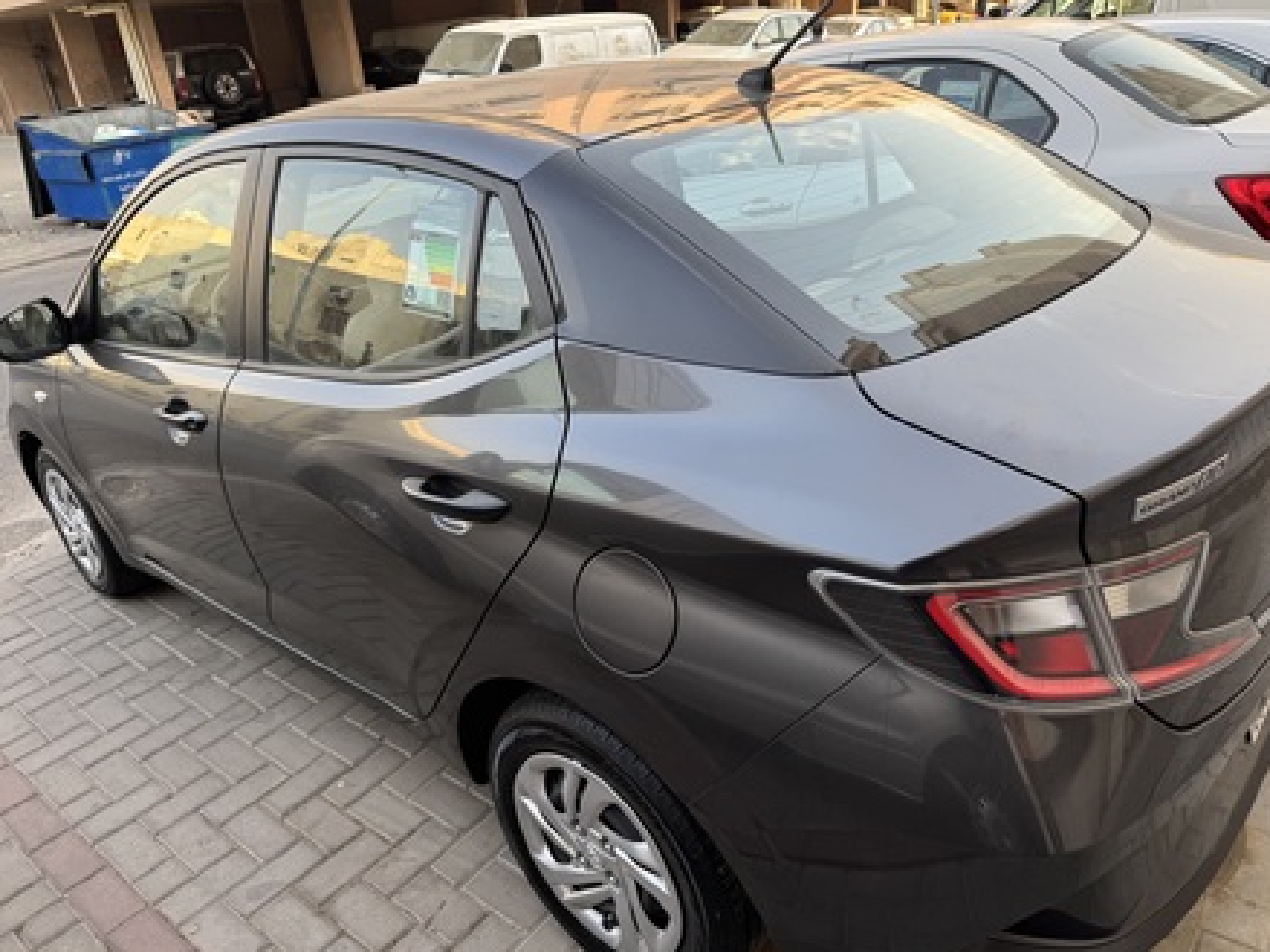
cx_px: 629
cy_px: 467
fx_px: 917
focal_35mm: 25
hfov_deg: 69.4
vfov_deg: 54.9
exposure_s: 1/464
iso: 80
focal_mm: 6.76
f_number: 1.78
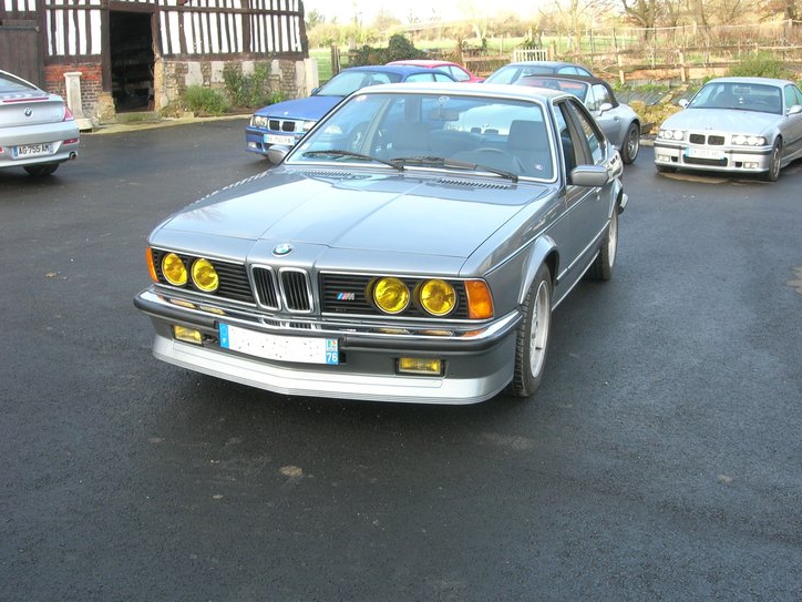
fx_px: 973
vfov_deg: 34.3
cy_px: 296
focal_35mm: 42
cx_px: 432
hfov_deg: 44.8
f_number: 4.8
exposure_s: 1/50.2
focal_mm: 7.8
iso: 64
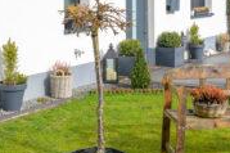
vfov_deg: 16.4
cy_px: 10
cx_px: 125
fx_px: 523
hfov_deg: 24.8
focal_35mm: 82
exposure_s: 1/4000
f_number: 9
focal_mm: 30
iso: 320
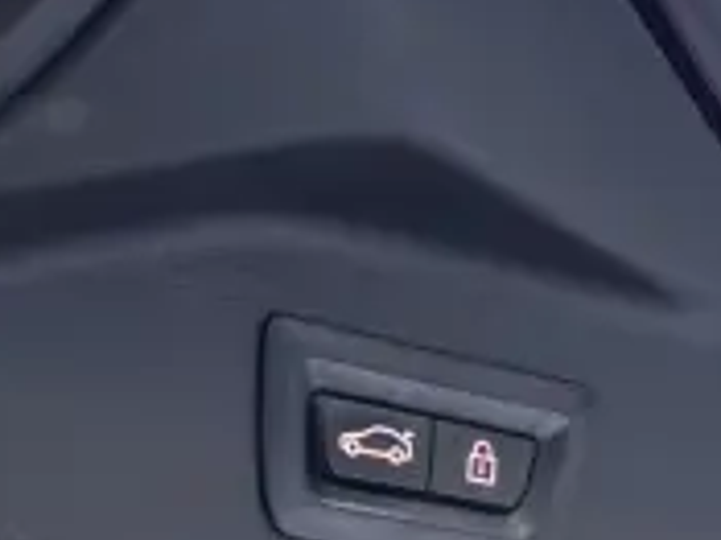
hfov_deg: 19.8
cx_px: 288
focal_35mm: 99
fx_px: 2061
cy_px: 404
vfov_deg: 14.9
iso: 500
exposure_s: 1/40
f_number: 1.78
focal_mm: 6.76
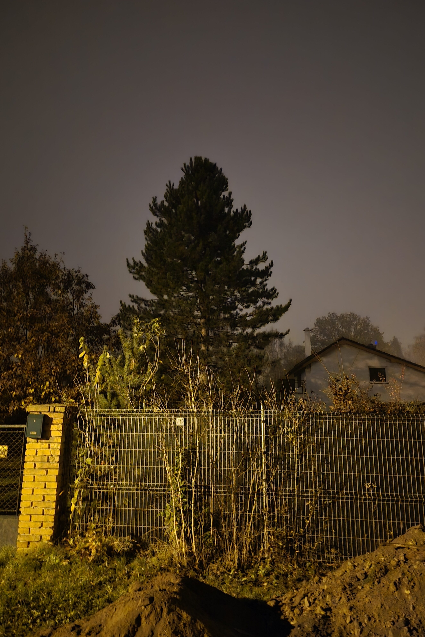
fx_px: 425
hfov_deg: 53.1
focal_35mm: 24
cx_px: 194
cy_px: 319
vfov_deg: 73.7
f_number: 1.8
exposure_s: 1/4.01
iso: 3200
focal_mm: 5.4
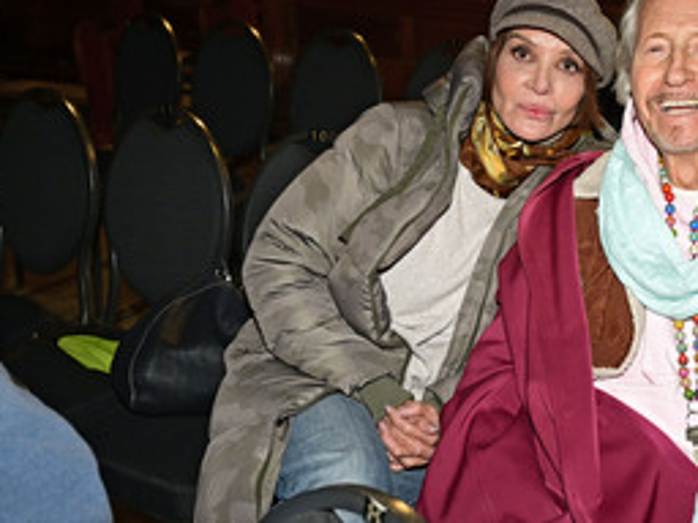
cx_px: 596
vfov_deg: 29.7
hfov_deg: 37.0
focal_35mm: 49
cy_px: 270
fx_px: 988
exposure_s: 1/200
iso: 2000
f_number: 4
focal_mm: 29
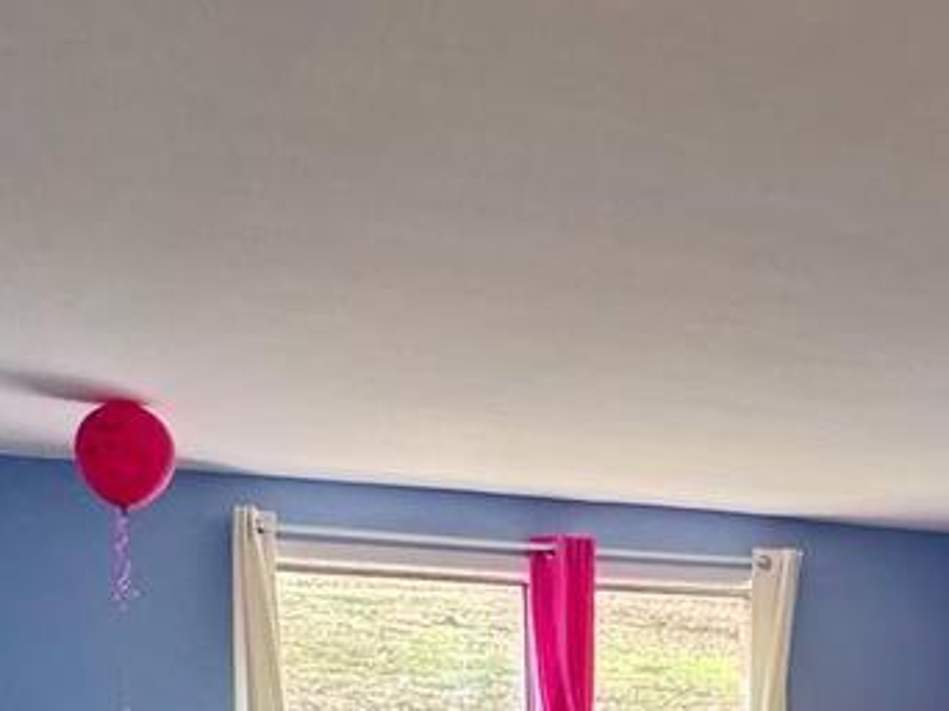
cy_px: 855
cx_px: 1063
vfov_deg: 22.8
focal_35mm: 59
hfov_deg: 29.3
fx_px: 1616
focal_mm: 2.22
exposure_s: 1/60
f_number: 2.2
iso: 320
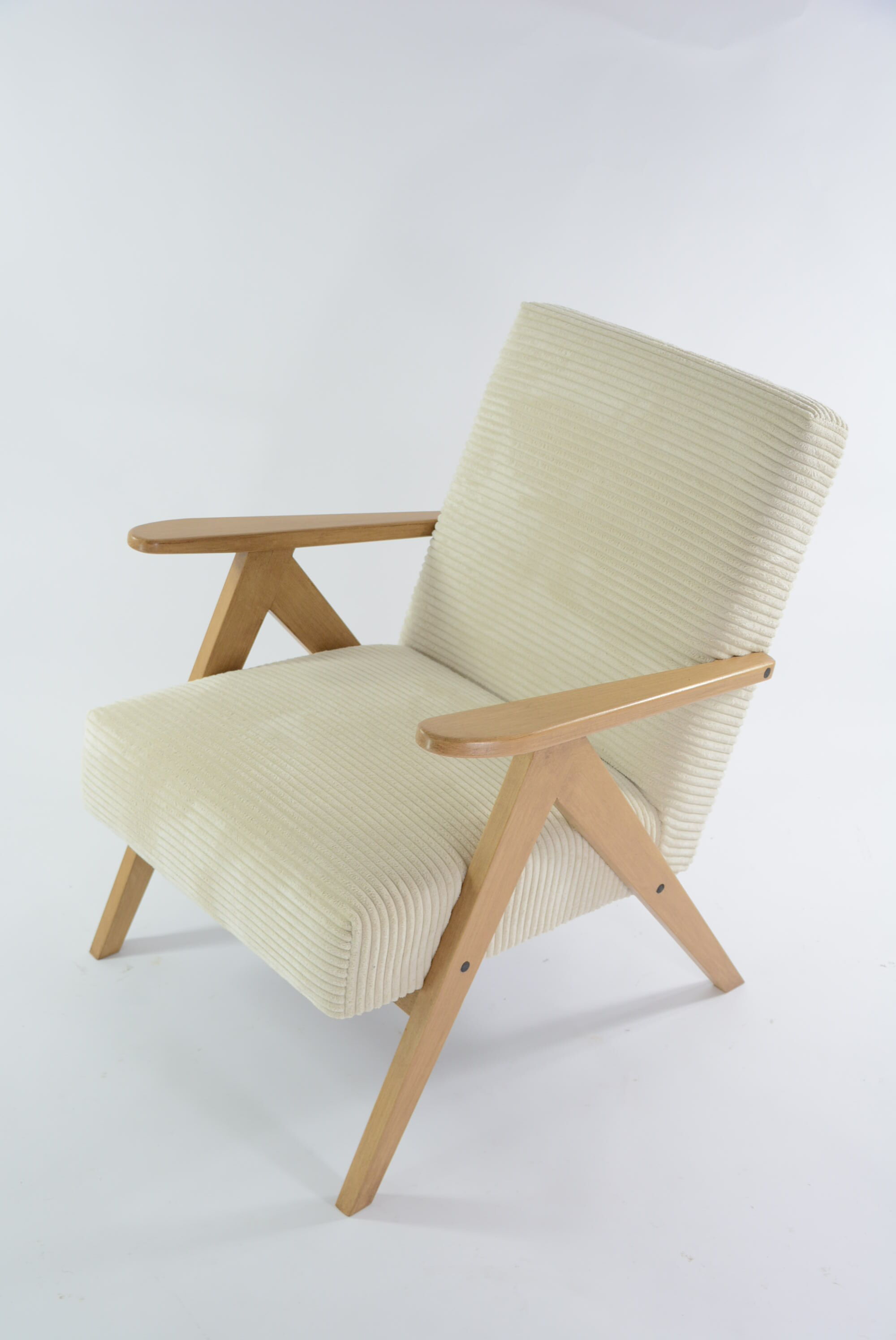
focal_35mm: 45
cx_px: 448
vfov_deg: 43.6
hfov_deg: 29.9
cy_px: 670
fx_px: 1677
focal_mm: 30
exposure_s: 1/100
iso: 400
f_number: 5
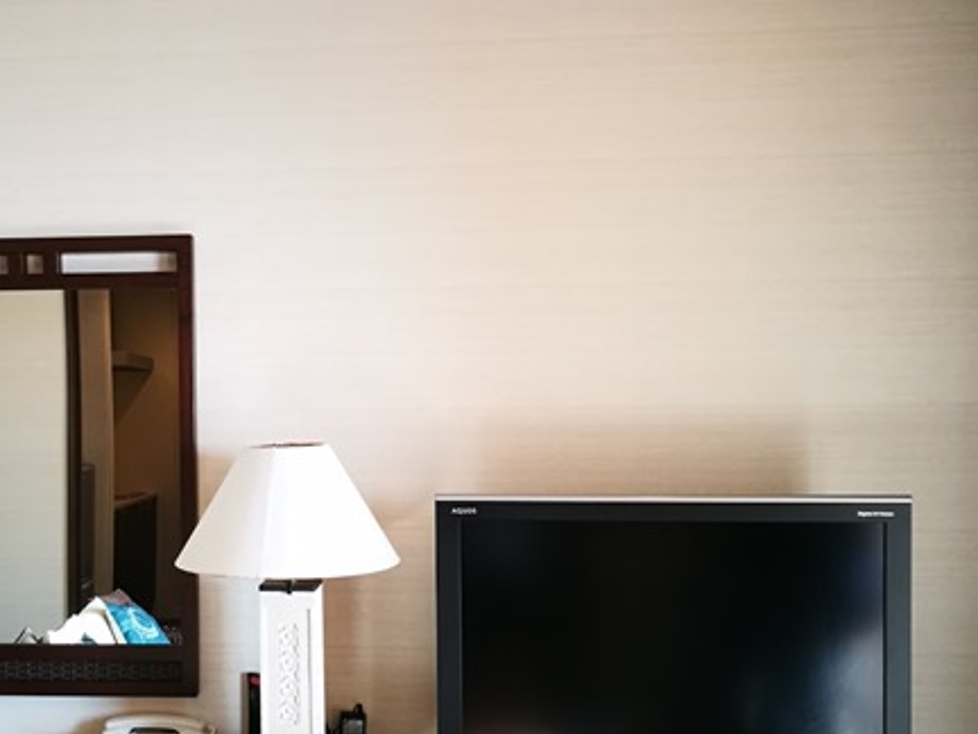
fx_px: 1271
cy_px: 442
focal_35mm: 45
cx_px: 278
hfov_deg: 41.2
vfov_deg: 32.1
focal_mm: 4.5
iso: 125
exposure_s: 1/60
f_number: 2.2
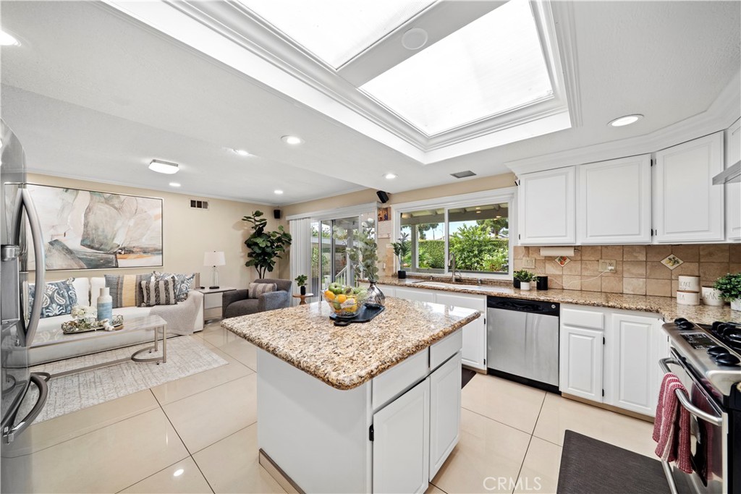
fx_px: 247
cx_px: 370
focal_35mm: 12
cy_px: 247
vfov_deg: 90.0
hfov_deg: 112.6
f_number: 8
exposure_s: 1/6
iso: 200
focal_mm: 12
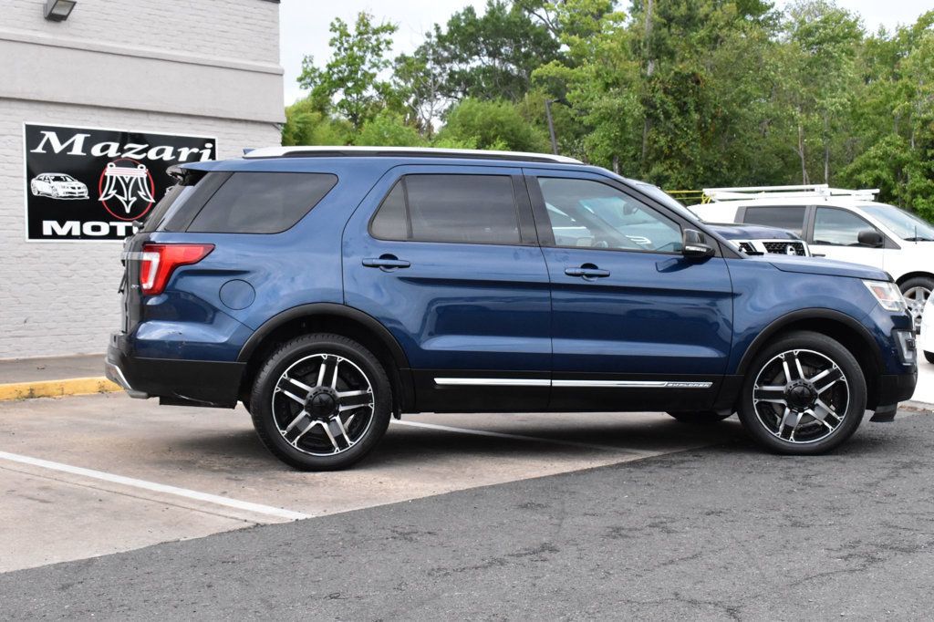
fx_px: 1323
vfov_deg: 26.5
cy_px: 311
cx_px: 467
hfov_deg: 38.9
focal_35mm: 51
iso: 2500
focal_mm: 34
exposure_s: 1/800
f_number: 13
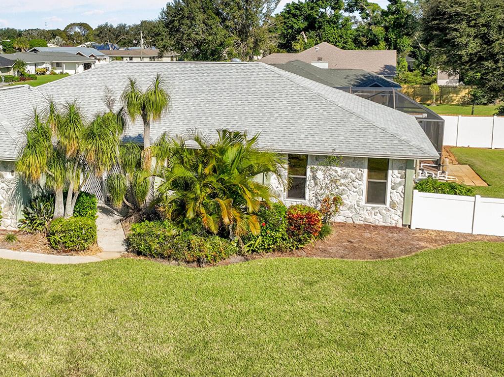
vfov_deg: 30.2
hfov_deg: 38.6
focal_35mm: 48
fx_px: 699
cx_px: 124
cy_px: 165
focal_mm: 12.29
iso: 100
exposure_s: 1/2000
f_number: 2.8
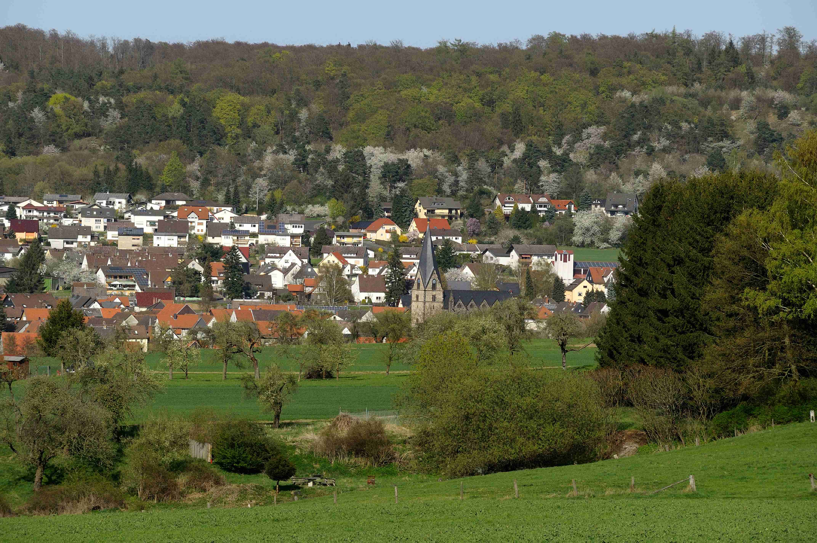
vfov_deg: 6.1
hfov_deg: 9.2
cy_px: 272
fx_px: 5100
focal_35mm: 225
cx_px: 408
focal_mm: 150
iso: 200
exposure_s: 1/800
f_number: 9
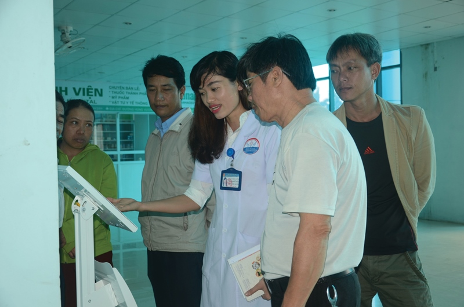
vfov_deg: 34.1
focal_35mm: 39
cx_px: 232
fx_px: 502
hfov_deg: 49.6
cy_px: 154
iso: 200
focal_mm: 26
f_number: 4
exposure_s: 1/60
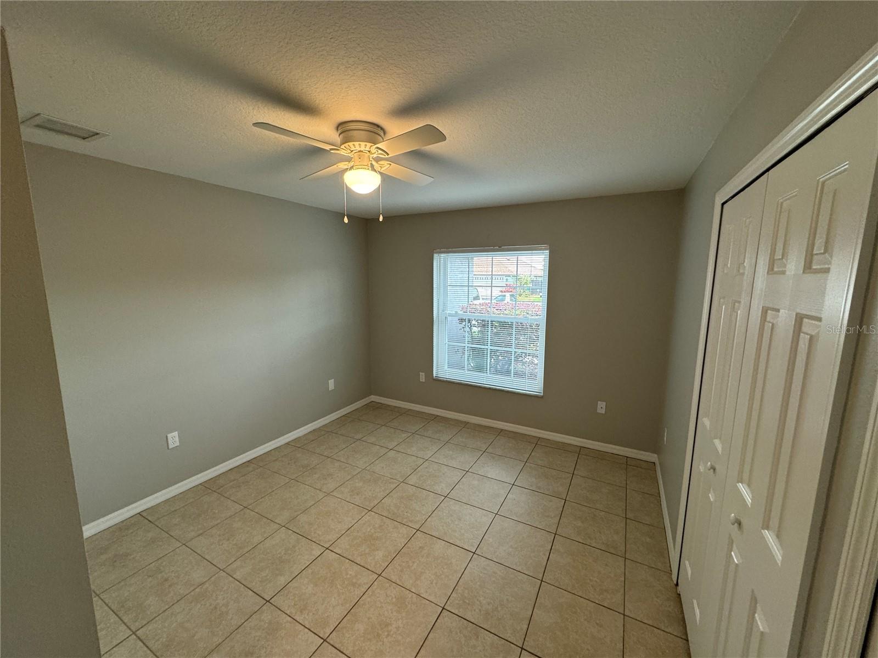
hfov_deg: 102.1
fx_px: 355
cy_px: 329
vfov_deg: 85.7
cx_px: 439
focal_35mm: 14
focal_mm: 2.22
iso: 200
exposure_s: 1/60
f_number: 2.2
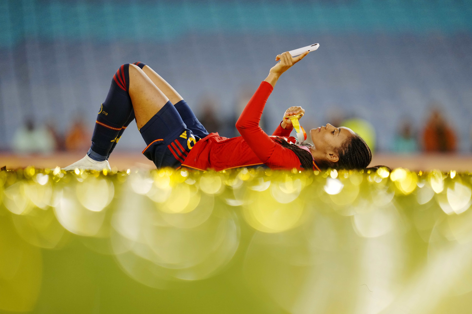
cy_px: 157
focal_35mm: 400
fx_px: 5244
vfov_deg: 3.4
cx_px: 236
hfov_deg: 5.2
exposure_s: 1/1600
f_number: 2.8
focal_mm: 400
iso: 2000
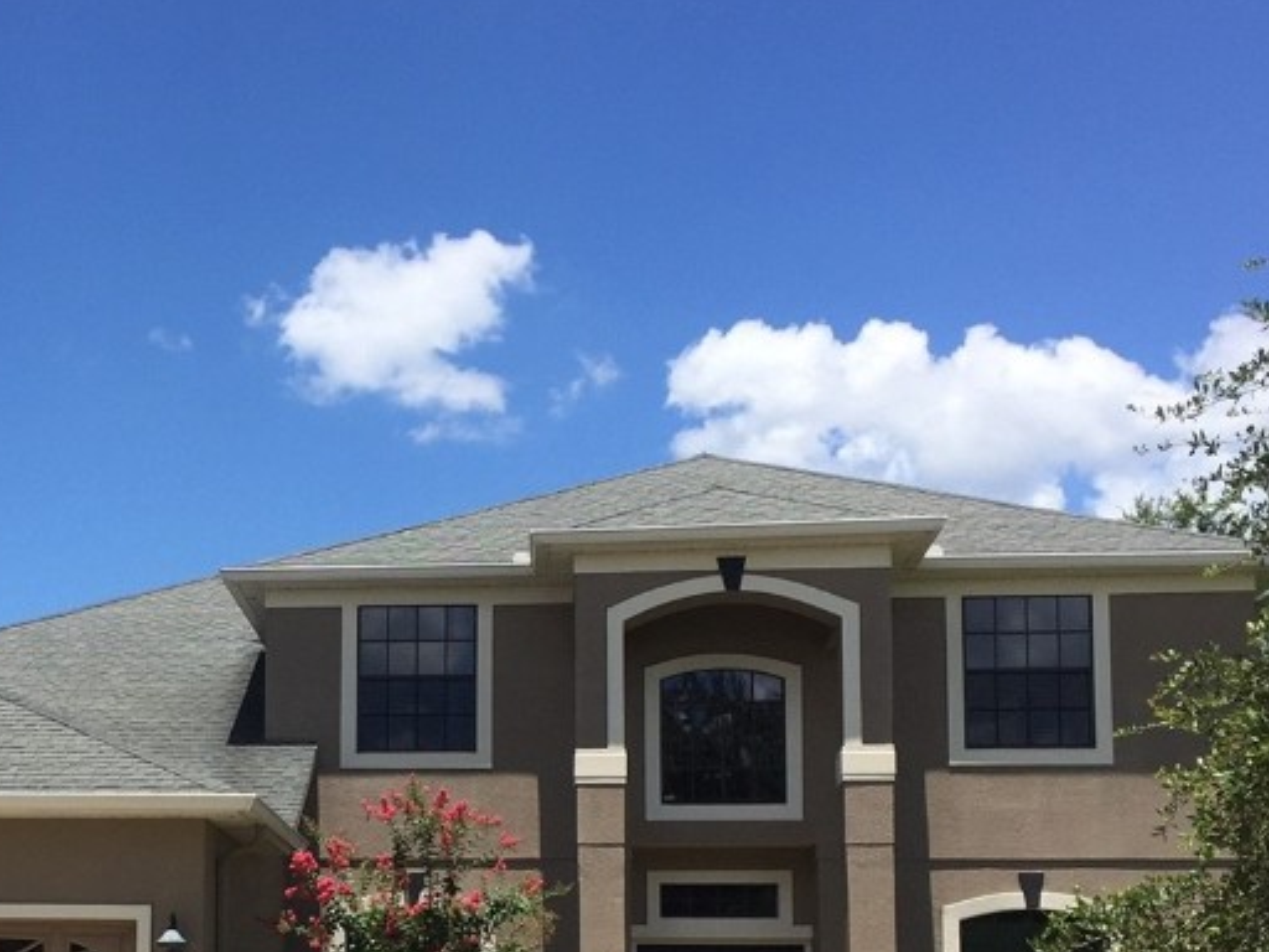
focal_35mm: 58
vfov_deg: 24.6
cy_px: 818
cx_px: 280
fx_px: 2126
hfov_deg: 32.4
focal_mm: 4.15
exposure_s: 1/2639
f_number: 2.2
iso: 32
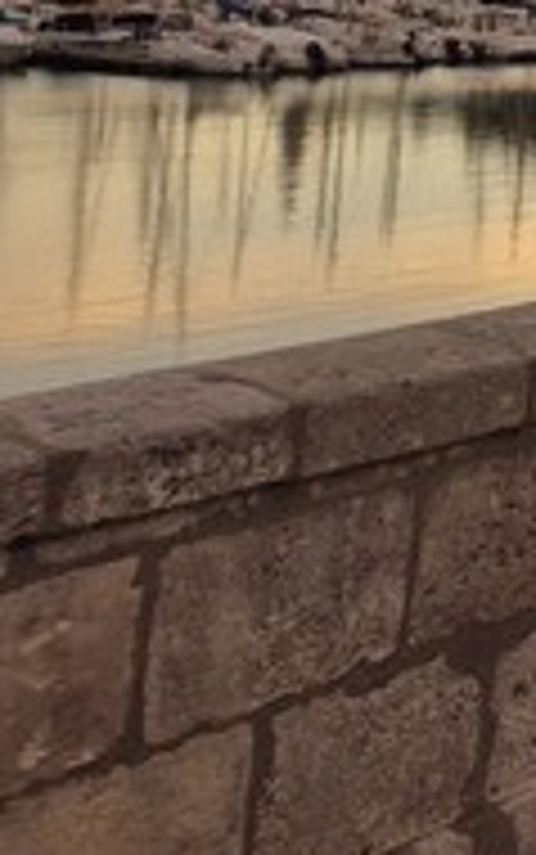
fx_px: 2100
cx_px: 1540
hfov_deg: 10.7
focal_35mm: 90
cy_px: -209
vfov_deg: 21.2
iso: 25
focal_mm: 5.4
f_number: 1.8
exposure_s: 1/182
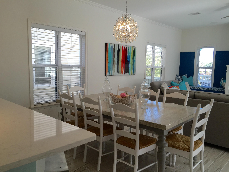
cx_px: 114
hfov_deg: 61.7
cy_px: 86
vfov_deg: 48.2
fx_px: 192
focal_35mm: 29
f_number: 2.2
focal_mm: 4.15
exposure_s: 1/120
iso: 40
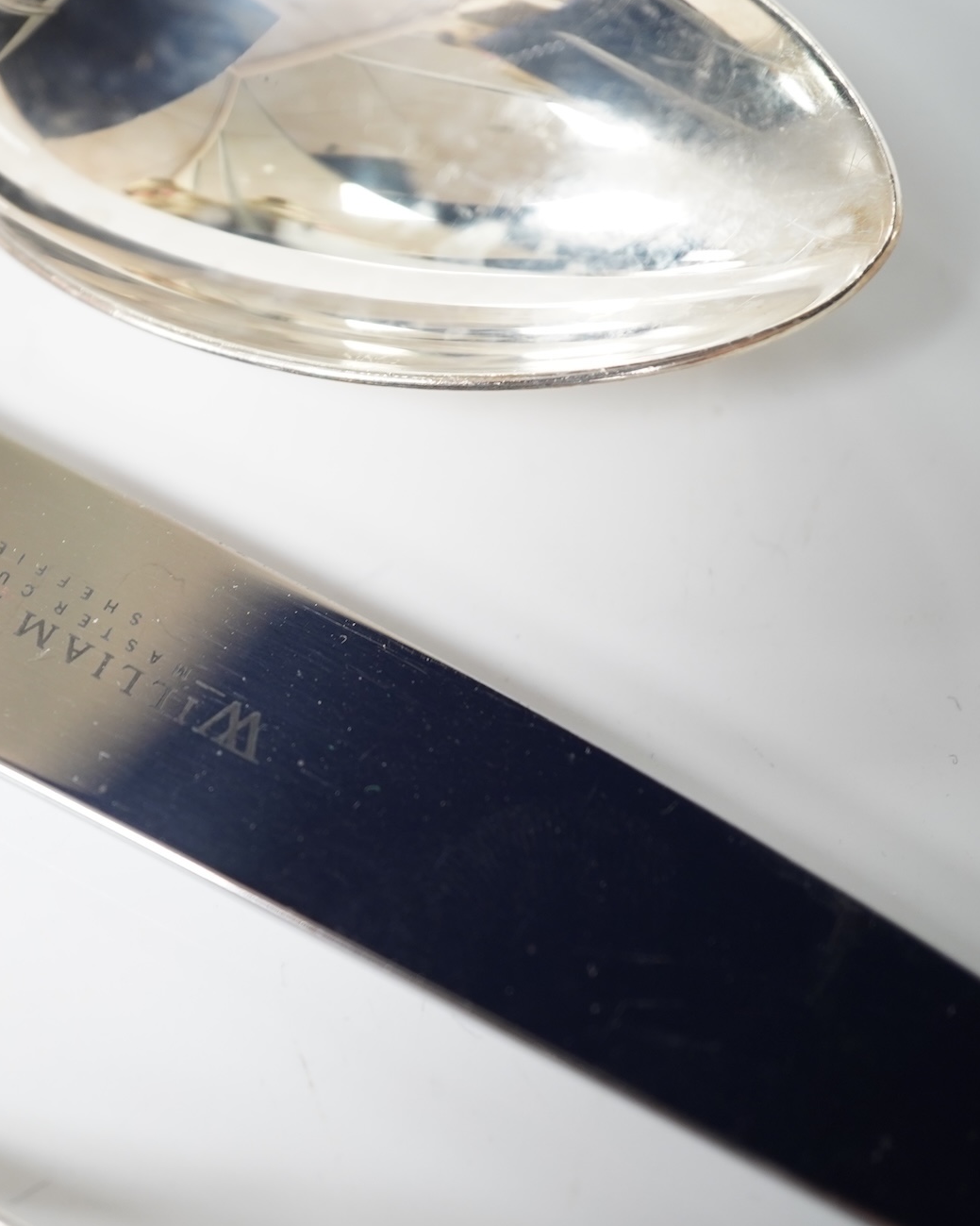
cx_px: 153
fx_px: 2321
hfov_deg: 23.4
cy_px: 611
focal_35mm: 64
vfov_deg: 29.6
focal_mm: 30
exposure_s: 1/40
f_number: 5
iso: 640
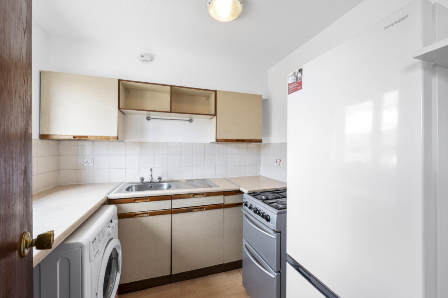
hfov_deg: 104.3
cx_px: 224
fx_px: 174
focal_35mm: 14
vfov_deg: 81.1
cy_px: 149
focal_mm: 14
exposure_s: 1/2
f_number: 16
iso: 200
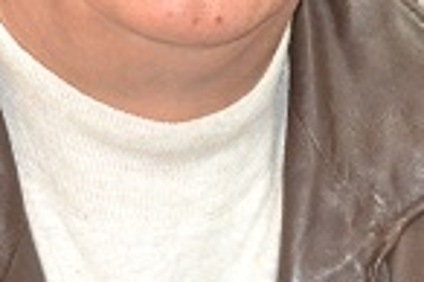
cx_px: 238
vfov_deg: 4.1
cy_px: 77
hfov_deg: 6.2
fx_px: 3896
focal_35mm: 331
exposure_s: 1/60
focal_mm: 35
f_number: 4.5
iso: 3200
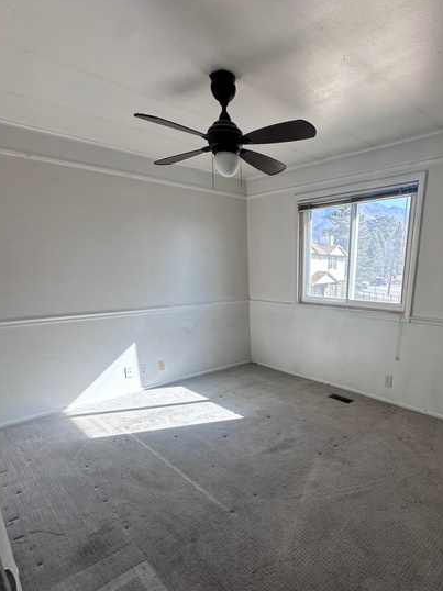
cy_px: 363
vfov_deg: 80.5
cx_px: 288
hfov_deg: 64.5
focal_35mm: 20
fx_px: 342
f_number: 2.2
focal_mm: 2.22
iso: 50
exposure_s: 1/120
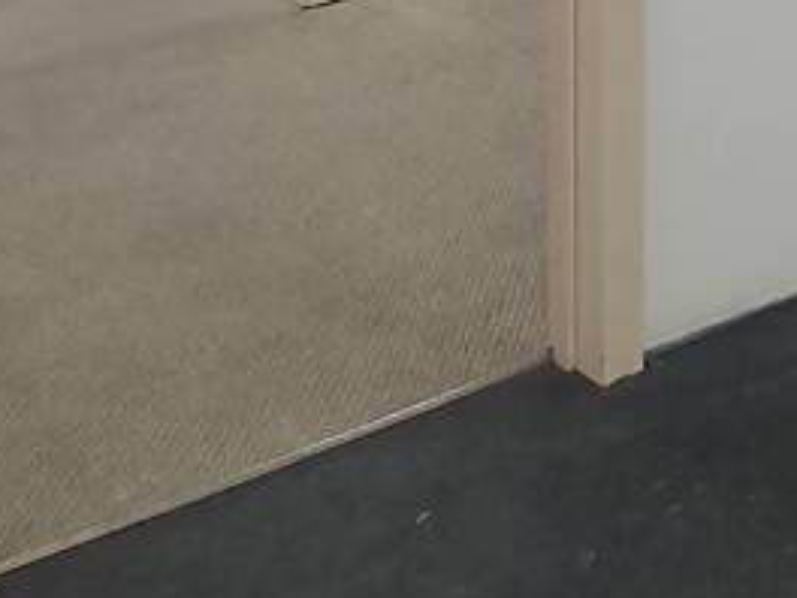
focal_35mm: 71
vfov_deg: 16.4
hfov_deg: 24.8
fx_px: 1635
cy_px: -556
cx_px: 948
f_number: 2.2
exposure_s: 1/60
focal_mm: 1.8
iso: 250
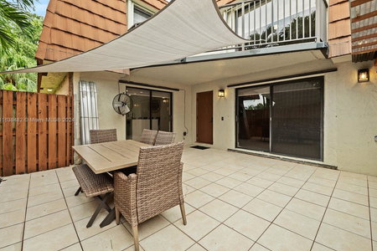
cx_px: 195
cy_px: 120
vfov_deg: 73.7
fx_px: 168
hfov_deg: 96.7
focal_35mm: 16
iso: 200
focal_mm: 15
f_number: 8
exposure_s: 1/60
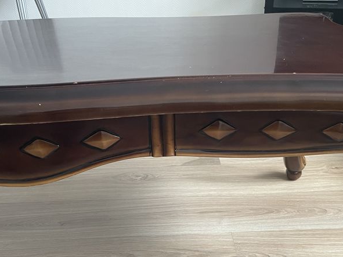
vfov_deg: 31.9
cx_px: 177
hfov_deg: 42.9
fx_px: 436
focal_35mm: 44
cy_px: 208
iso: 125
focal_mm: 4.2
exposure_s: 1/61
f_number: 1.6
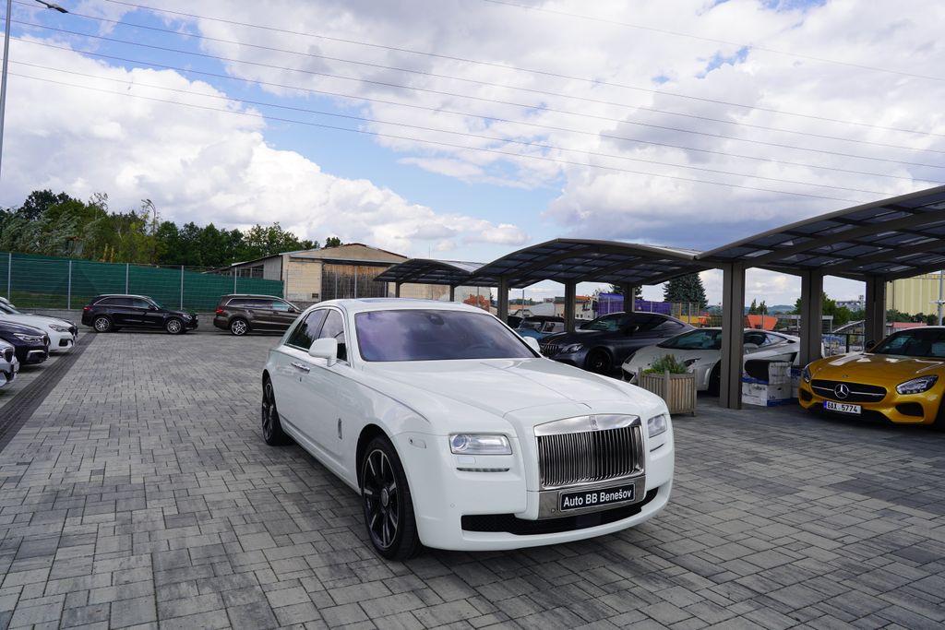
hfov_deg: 73.7
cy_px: 315
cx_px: 472
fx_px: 630
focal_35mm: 24
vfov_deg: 53.1
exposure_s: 1/160
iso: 100
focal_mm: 24
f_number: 10
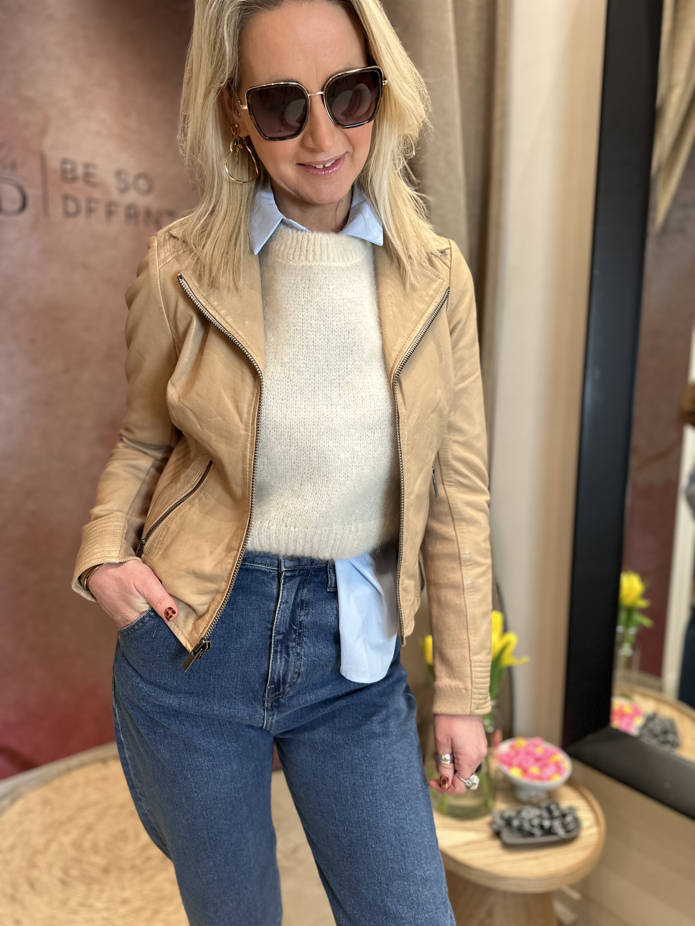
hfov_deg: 56.8
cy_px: 463
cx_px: 348
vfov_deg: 71.6
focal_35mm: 24
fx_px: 642
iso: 125
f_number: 1.78
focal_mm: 6.86
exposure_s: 1/50
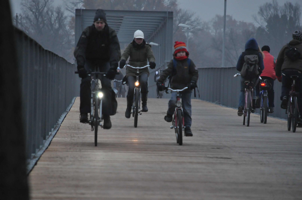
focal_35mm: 300
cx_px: 151
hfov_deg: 6.9
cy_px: 100
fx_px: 2514
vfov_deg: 4.6
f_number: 6.3
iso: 1600
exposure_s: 1/100
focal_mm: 200
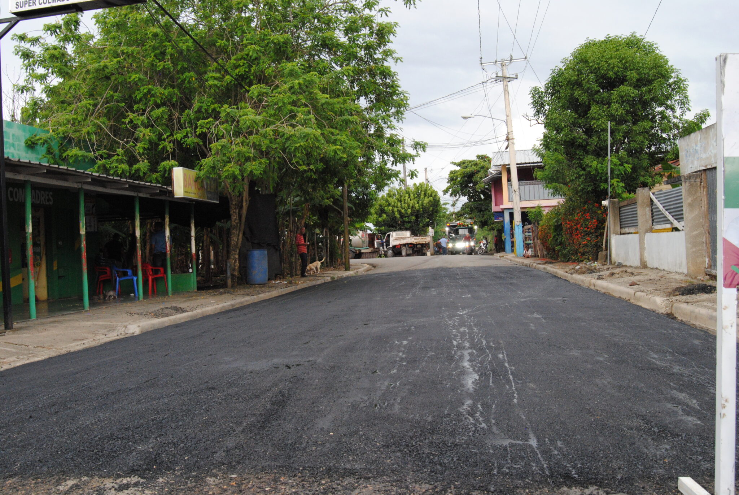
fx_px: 740
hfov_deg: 53.1
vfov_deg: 37.0
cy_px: 248
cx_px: 370
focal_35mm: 36
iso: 800
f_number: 10
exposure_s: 1/125
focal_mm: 24
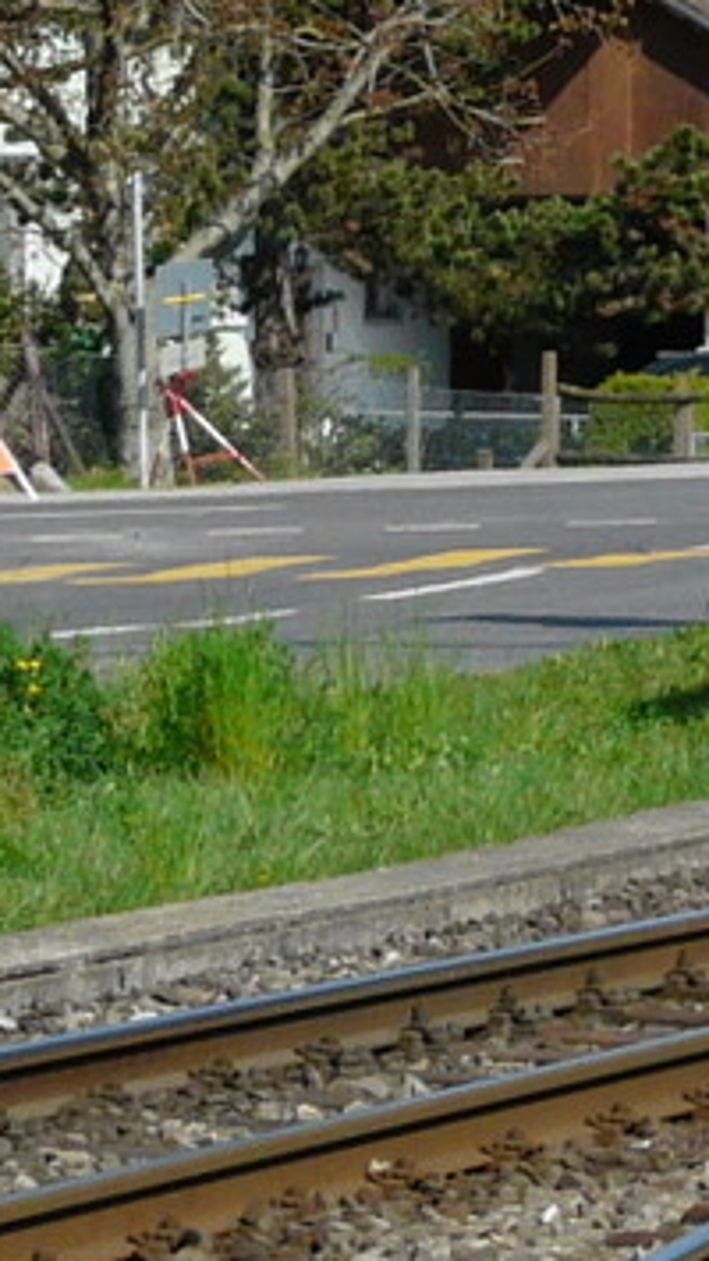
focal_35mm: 218
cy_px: -32
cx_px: 1691
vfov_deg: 9.8
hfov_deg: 5.4
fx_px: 7293
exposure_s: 1/400
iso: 100
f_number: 5.6
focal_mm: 11.7
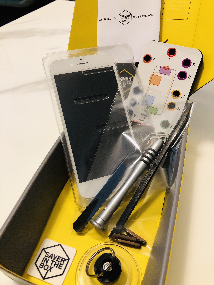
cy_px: 142
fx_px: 231
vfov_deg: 63.4
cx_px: 107
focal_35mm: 28
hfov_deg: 49.7
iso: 80
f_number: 1.8
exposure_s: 1/15
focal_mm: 3.99
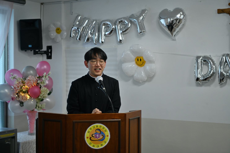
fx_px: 383
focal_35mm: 60
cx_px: 115
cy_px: 76
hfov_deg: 33.4
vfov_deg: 22.6
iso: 320
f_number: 2.8
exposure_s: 1/160
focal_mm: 60
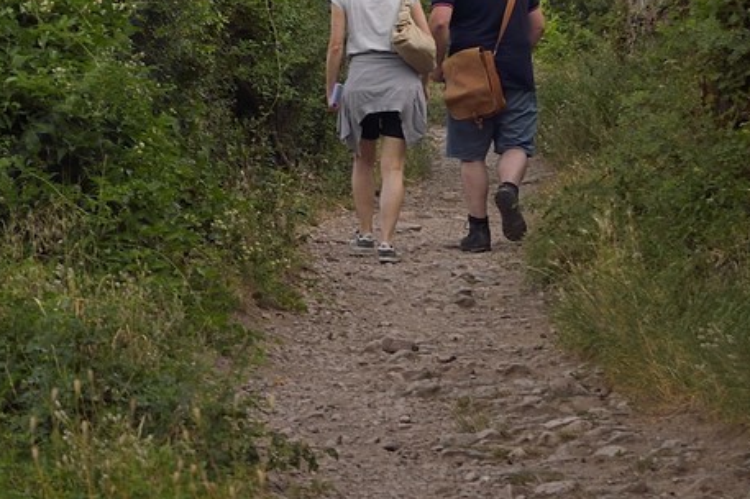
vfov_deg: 6.2
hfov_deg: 9.2
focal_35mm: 217
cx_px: -382
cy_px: -305
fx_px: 4517
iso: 200
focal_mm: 62
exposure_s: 1/250
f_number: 9
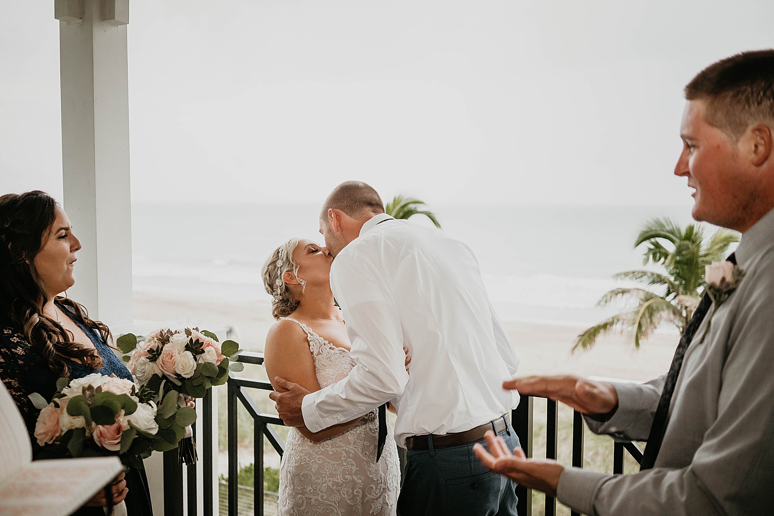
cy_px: 258
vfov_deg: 37.9
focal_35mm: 35
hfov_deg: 54.4
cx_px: 387
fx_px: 753
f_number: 2.8
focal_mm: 35
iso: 2500
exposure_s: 1/250
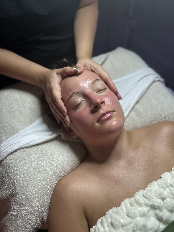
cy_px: 116
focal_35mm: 26
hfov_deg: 53.1
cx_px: 87
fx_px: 174
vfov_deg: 67.3
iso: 160
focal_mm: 5.7
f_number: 1.5
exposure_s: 1/60
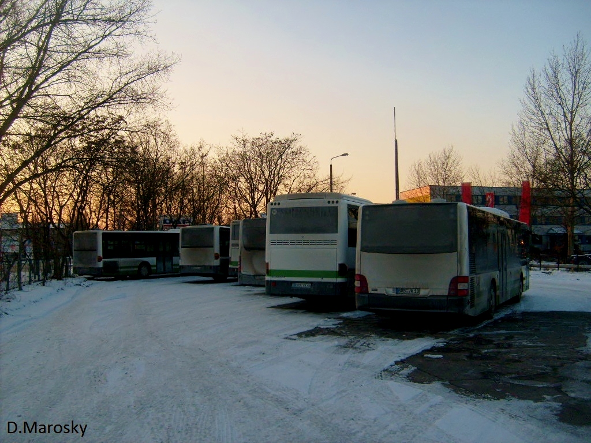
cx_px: 296
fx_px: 598
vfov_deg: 40.7
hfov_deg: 52.6
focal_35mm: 35
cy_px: 222
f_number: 2.8
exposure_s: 1/350
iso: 80
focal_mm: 5.8
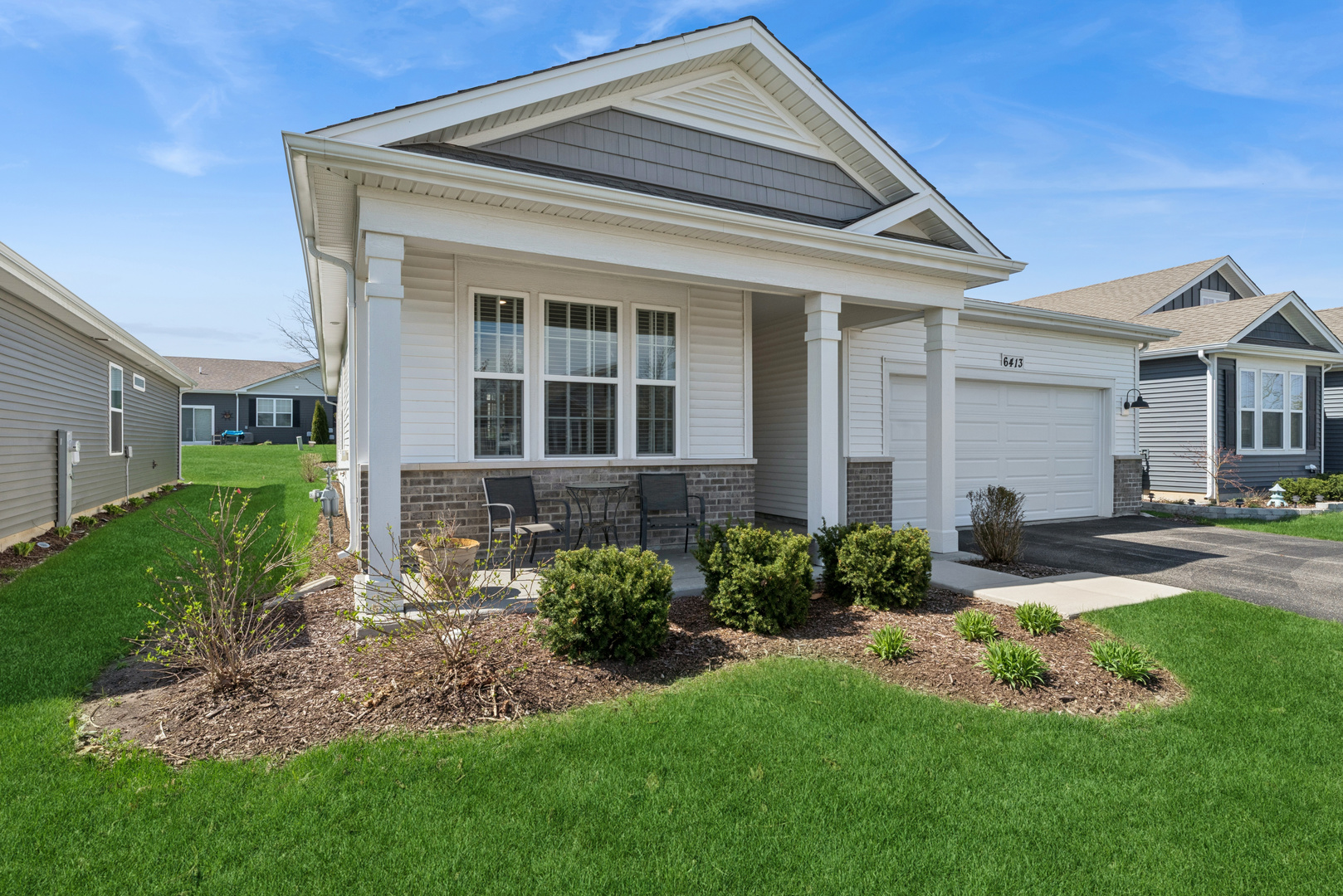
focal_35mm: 17
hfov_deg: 93.3
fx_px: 634
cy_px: 448
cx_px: 672
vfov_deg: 70.5
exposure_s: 1/320
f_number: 11
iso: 200
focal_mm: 17
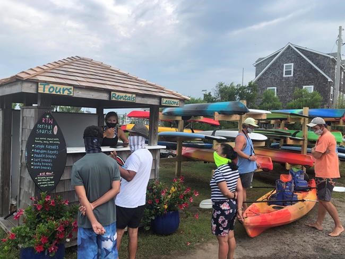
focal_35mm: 28
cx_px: 172
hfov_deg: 63.4
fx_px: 279
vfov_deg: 49.8
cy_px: 130
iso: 20
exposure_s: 1/923
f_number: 1.8
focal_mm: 3.99
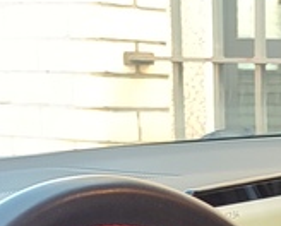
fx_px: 1267
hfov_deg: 12.1
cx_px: 411
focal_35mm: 152
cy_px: 577
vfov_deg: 9.0
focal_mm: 5.95
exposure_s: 1/50
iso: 125
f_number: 1.89
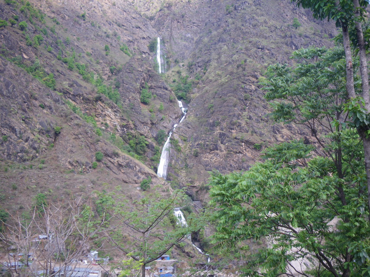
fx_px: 299
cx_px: 185
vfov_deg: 49.8
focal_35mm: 28
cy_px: 138
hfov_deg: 63.4
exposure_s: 1/50
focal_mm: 5
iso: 50
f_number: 3.5
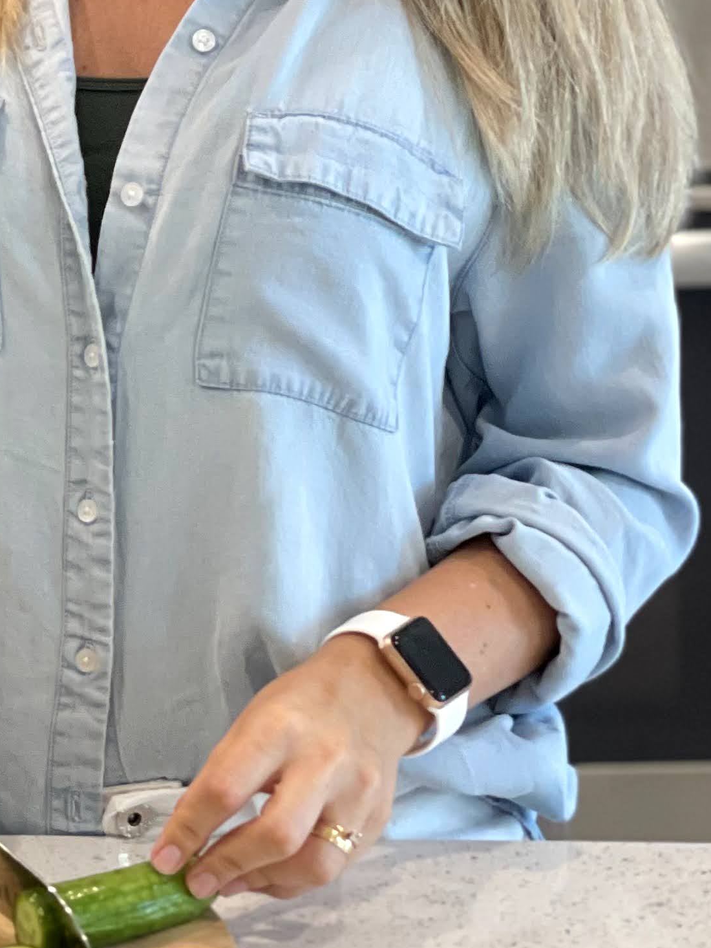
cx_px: -127
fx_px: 3915
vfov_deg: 13.8
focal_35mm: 143
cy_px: 305
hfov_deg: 10.2
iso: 160
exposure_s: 1/60
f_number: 2
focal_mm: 6
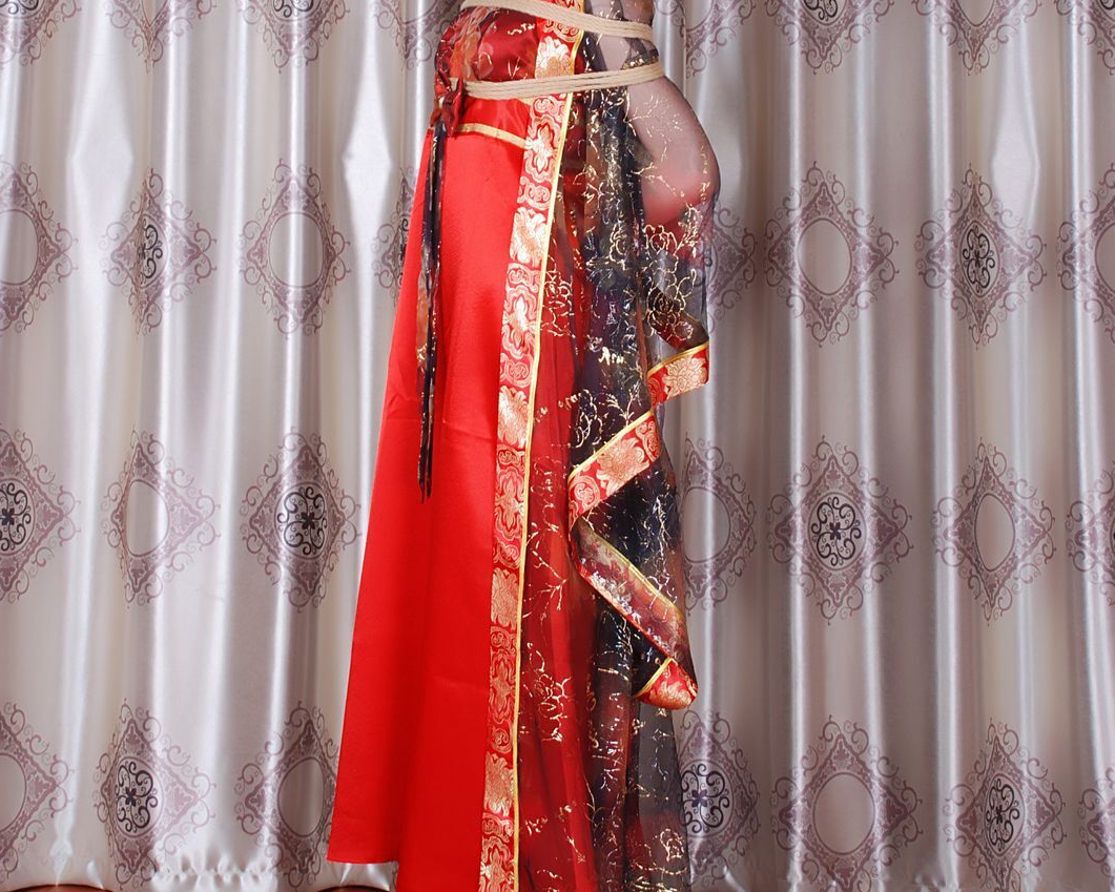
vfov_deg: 22.3
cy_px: 252
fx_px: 2244
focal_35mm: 68
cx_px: 559
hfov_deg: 27.9
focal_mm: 32
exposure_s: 1/8
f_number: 11
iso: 100
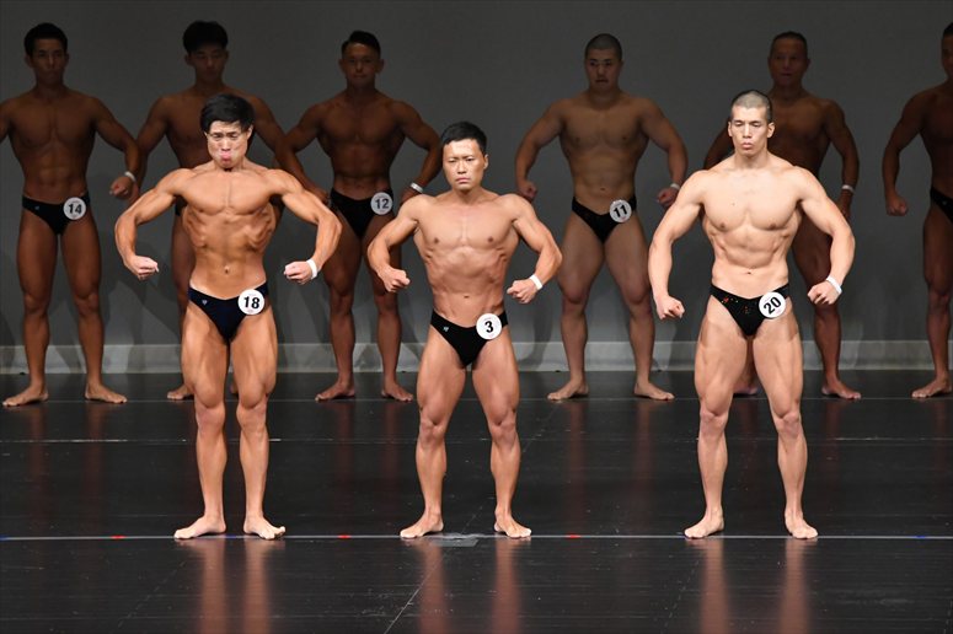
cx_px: 476
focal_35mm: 270
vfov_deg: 5.1
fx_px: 7144
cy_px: 317
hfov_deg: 7.6
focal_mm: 180
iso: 4000
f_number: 5.6
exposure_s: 1/400
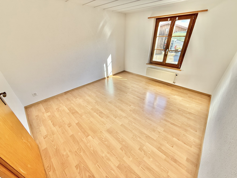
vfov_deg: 85.7
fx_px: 96
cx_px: 118
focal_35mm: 14
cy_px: 89
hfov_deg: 102.1
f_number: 2.2
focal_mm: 2.22
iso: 64
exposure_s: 1/180
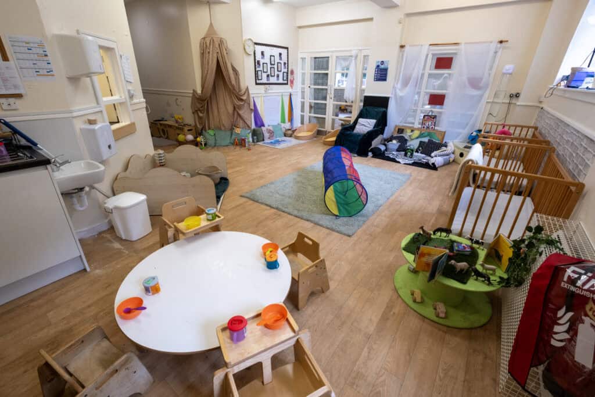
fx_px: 248
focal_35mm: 15
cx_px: 298
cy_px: 198
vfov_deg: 77.3
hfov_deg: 100.4
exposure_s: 1/50
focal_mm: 10
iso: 640
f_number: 6.4
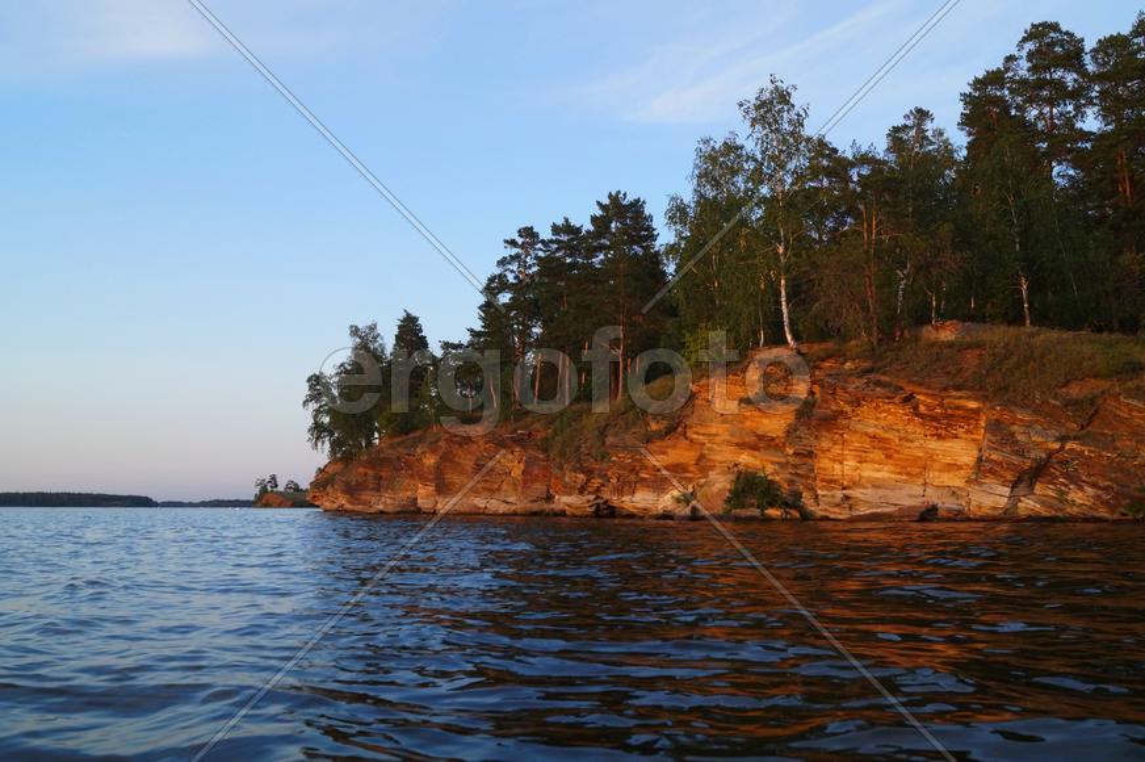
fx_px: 1049
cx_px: 572
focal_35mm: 33
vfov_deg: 39.9
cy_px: 381
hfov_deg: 57.3
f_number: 8
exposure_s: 1/200
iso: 1000
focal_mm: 22
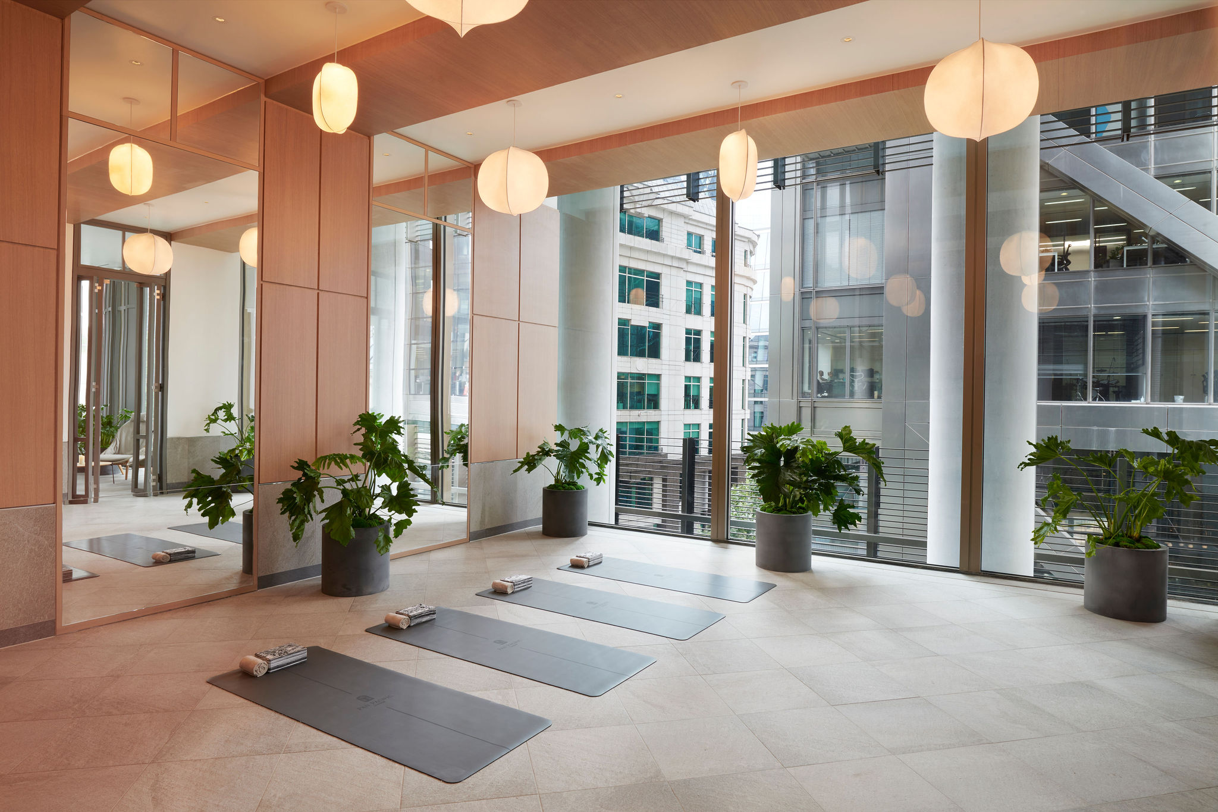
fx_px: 677
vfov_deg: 61.9
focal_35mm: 20
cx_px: 609
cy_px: 406
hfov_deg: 84.0
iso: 100
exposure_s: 1
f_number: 11
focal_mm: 20
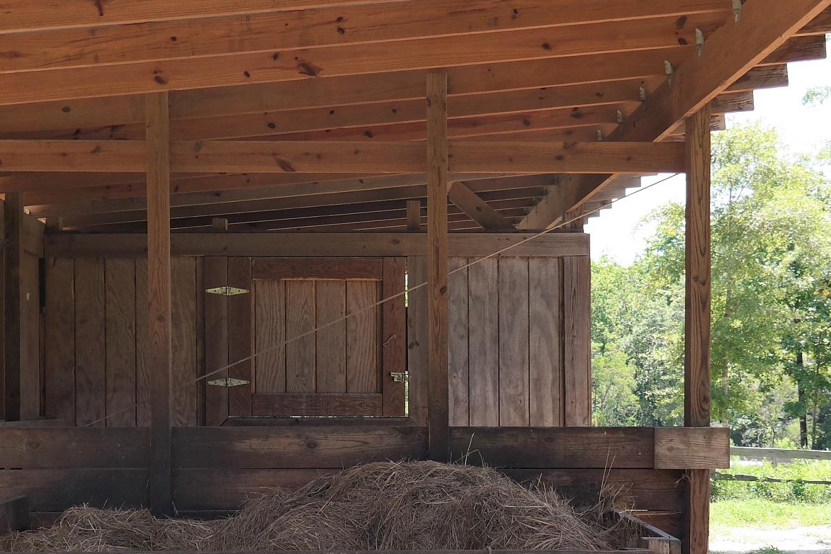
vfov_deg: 21.4
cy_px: 407
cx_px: 361
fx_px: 1454
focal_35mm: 63
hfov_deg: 31.9
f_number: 4.5
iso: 100
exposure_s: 1/125
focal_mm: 18
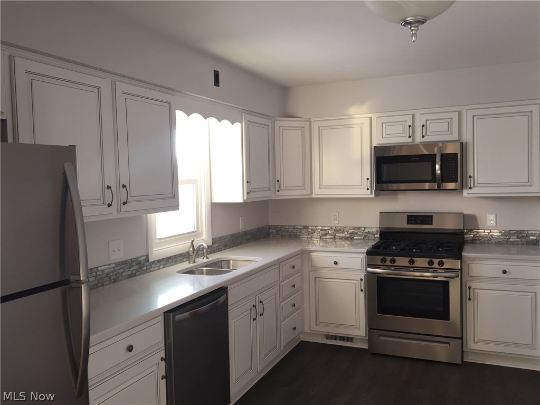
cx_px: 270
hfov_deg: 61.7
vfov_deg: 48.2
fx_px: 452
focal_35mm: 29
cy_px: 202
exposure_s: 1/40
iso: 32
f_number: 2.2
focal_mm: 4.15
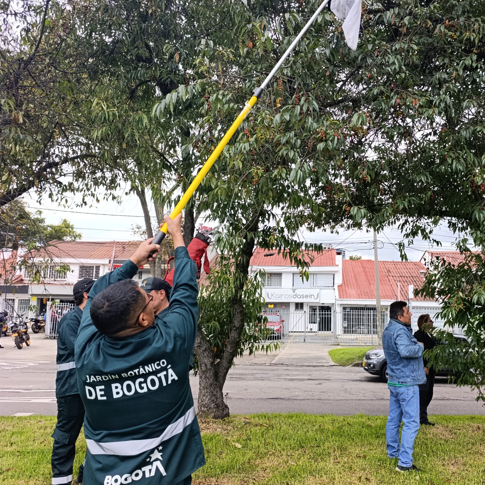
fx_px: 444
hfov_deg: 55.9
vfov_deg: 57.3
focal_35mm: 28
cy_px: 243
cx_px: 328
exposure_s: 1/245
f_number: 1.6
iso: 50
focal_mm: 6.14
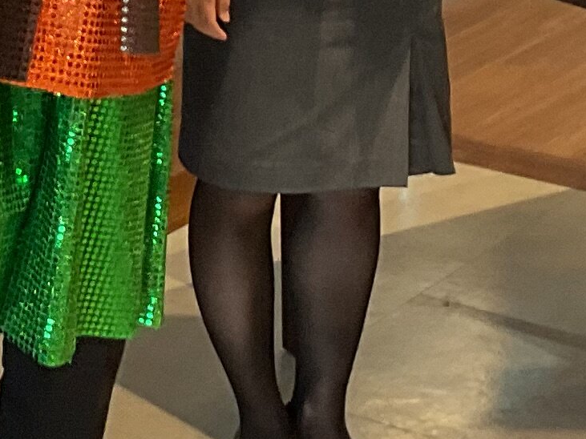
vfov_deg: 8.9
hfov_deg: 12.1
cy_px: -367
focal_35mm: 160
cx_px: -116
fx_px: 2708
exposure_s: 1/50
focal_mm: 3
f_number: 1.8
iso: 50
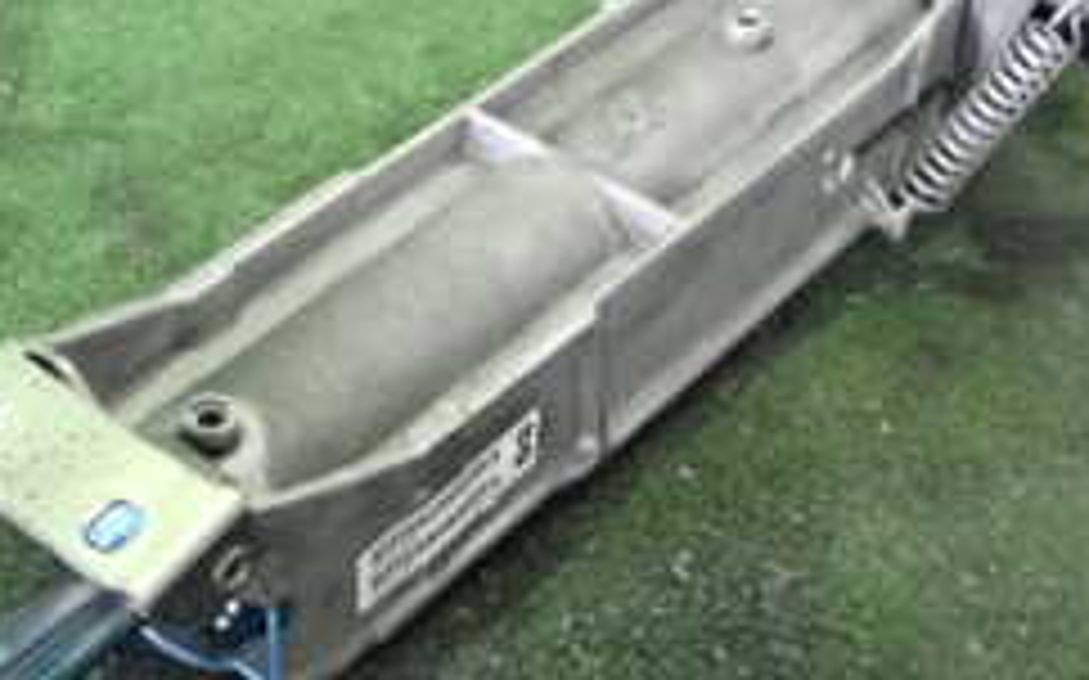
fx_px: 2344
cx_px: 396
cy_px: 432
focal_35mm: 79
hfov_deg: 26.1
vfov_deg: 16.5
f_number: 2.3
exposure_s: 1/200
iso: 3200
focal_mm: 5.4
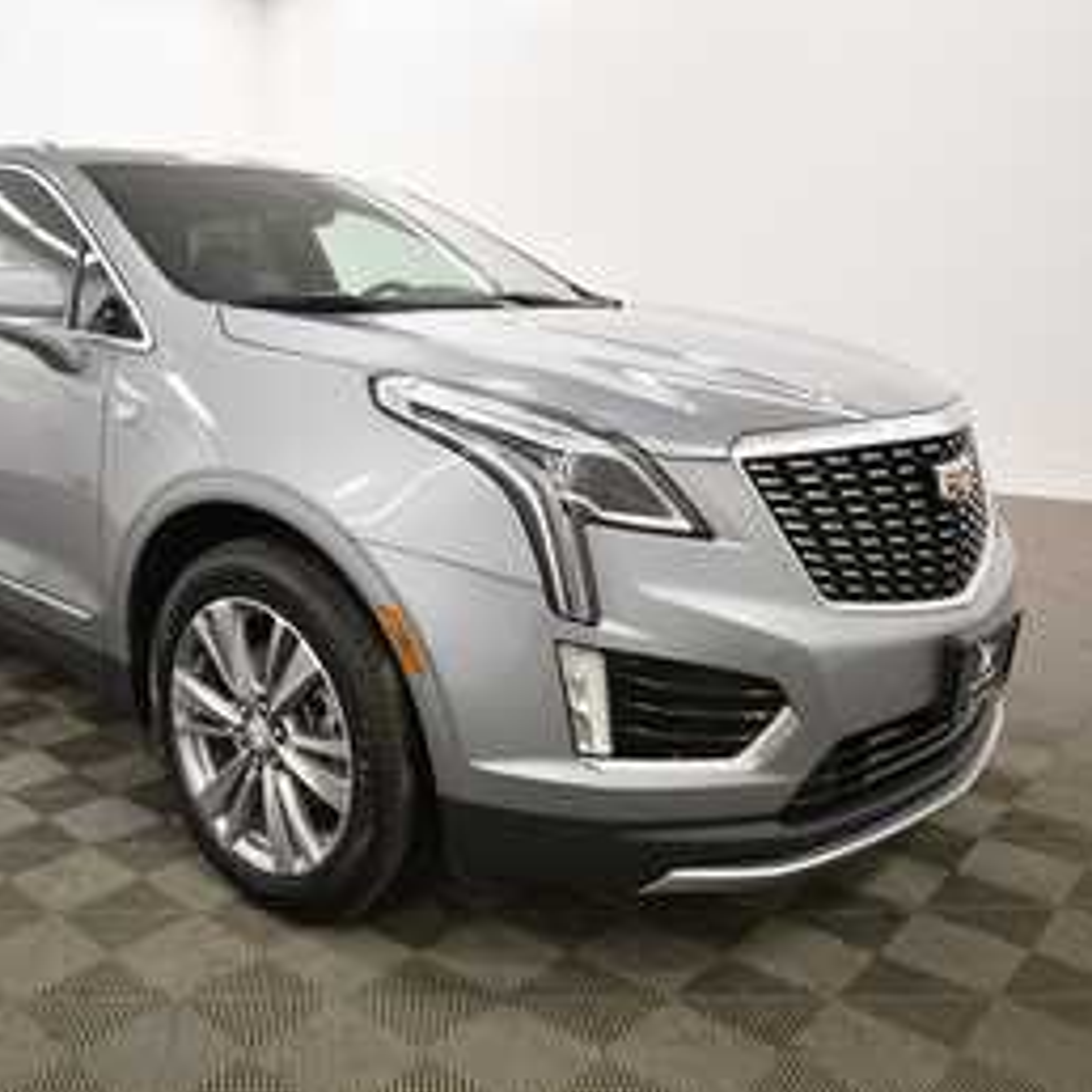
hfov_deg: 54.5
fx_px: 1035
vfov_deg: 55.6
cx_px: 368
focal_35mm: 29
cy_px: 561
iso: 900
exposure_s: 1/125
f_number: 5.3
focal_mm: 15
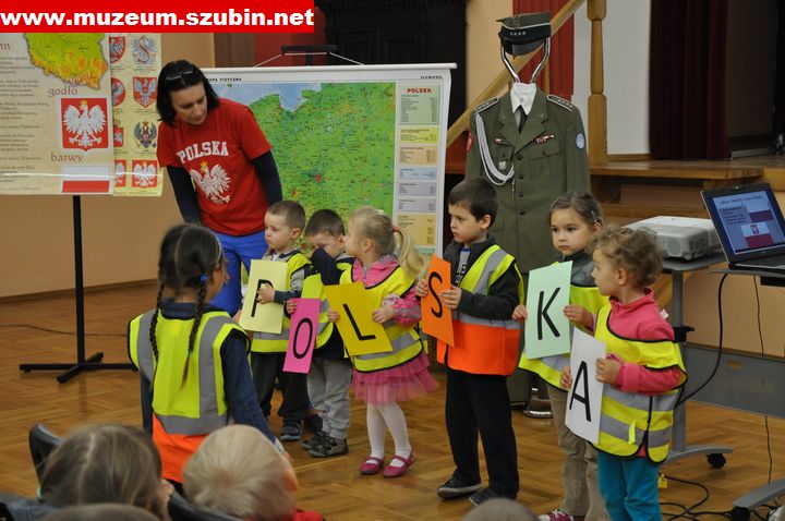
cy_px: 260
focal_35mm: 68
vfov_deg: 20.1
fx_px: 1470
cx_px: 392
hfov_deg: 29.9
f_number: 4.8
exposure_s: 1/50
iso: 800
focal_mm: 45
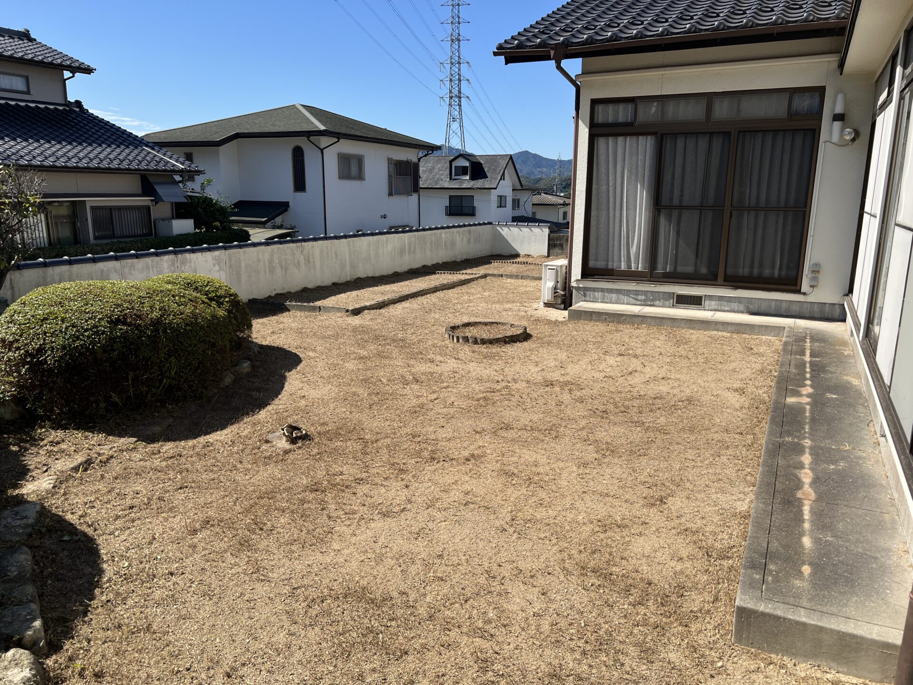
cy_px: 342
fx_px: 686
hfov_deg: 67.3
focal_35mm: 26
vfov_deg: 53.1
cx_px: 456
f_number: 1.5
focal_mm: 5.7
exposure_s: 1/3704
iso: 50
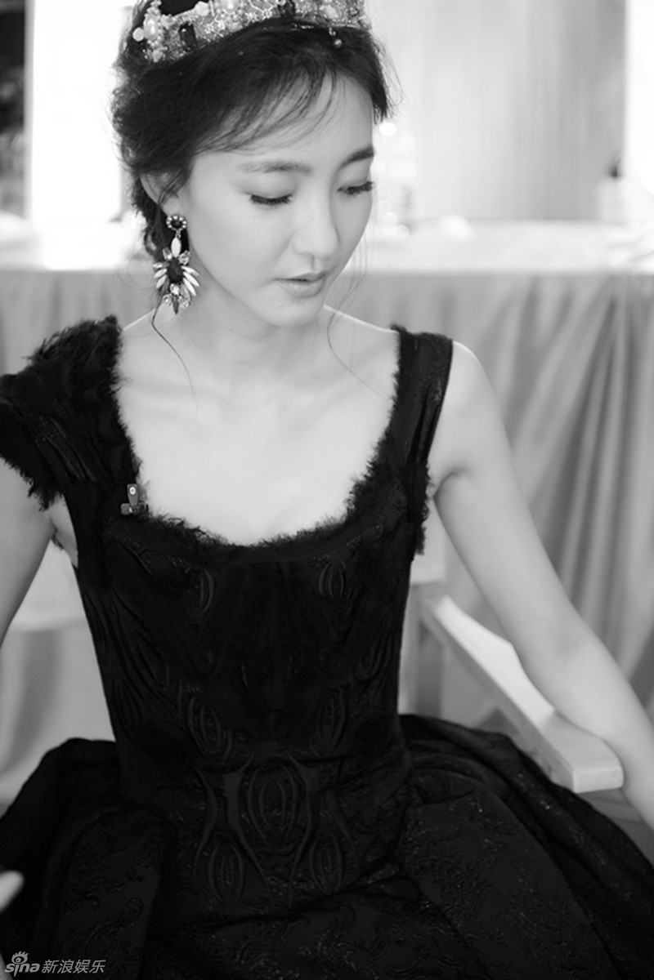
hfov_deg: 19.5
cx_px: 327
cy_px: 490
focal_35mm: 70
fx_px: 1907
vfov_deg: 28.8
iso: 1000
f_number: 2.8
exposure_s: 1/125
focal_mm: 70
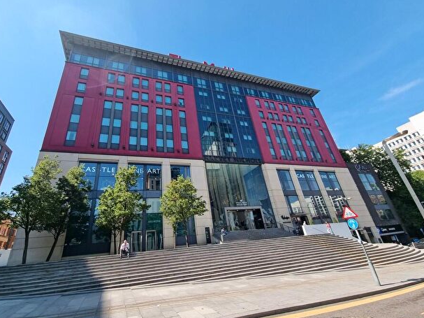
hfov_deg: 97.9
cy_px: 149
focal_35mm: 15
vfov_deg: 81.6
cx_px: 191
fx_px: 184
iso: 50
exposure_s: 1/948
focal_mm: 2.2
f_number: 2.2
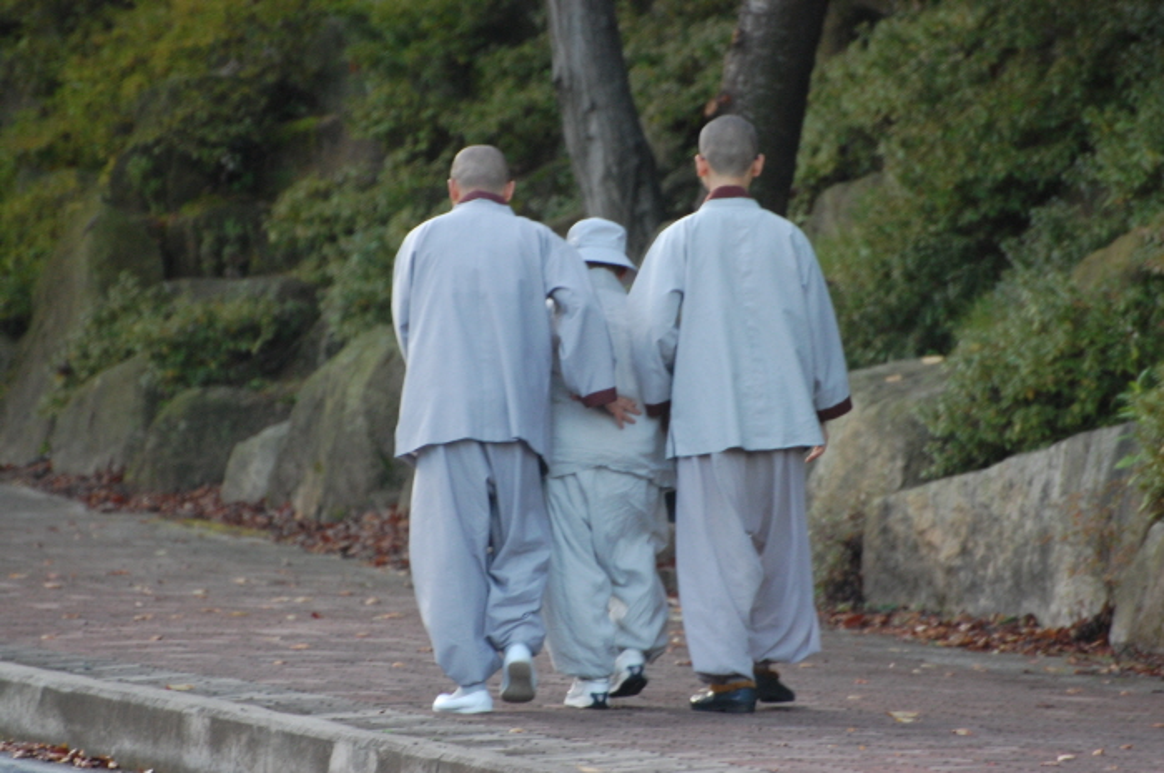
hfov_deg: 5.1
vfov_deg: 3.4
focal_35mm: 405
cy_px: 386
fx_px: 13080
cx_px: 582
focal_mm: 270
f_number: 5.6
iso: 800
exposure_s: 1/160
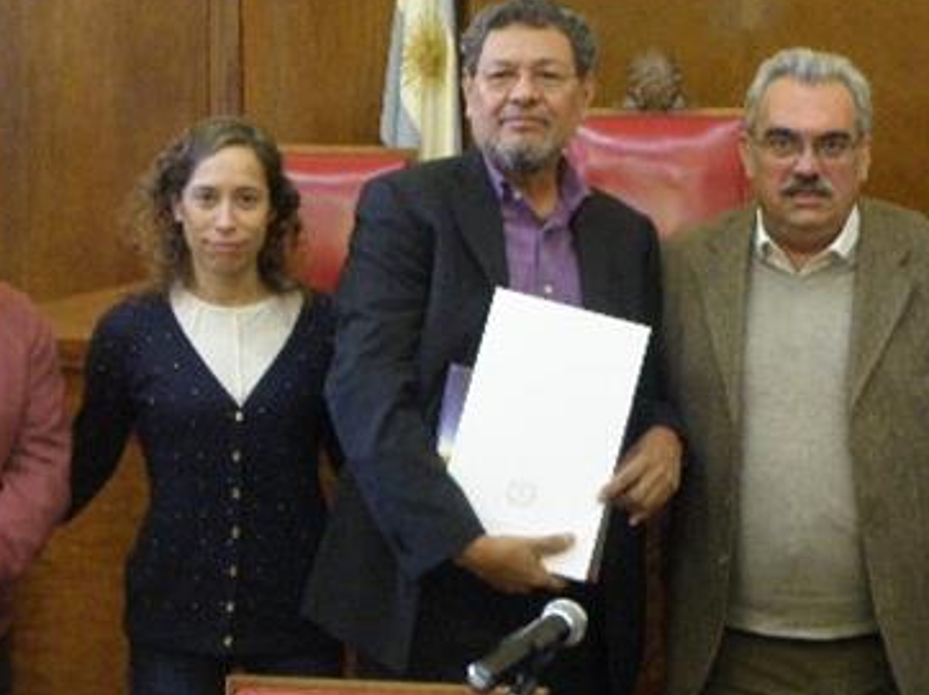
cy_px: 236
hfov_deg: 23.5
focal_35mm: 83
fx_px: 2226
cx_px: 579
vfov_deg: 17.7
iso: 250
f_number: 3.4
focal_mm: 8.06
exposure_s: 1/8
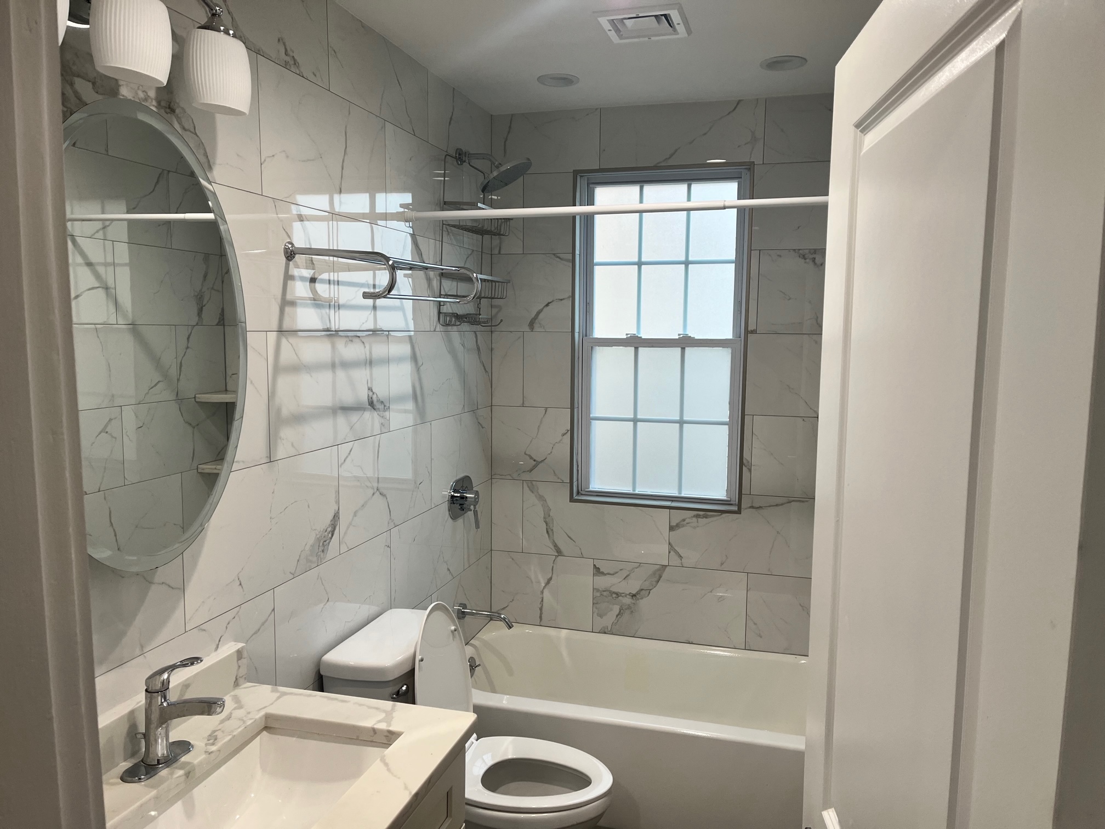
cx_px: 552
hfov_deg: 67.3
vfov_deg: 53.1
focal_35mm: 26
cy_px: 414
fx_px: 830
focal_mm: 5.1
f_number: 1.6
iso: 100
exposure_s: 1/120
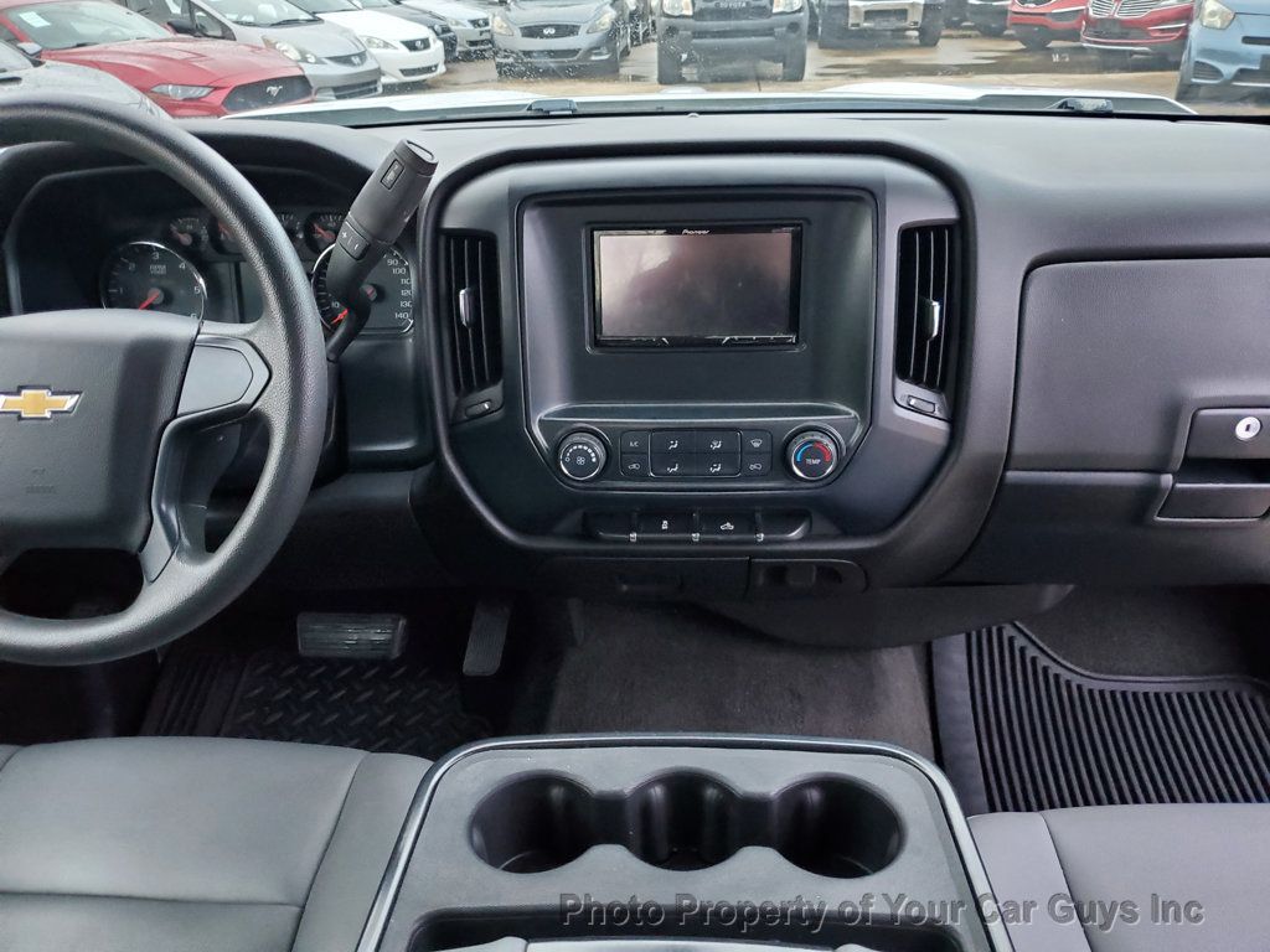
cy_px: 476
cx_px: 635
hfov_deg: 67.3
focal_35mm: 26
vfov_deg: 53.1
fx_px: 954
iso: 500
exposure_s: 1/40
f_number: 1.5
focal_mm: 4.3
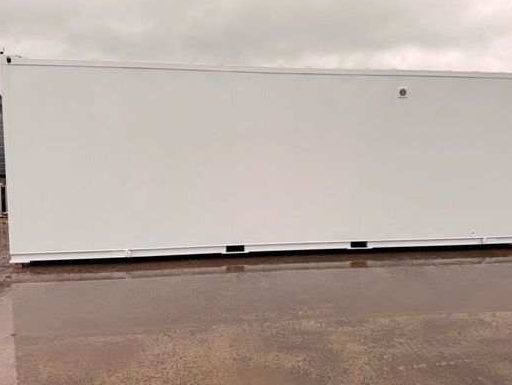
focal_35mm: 28
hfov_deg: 63.3
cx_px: 281
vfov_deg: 49.7
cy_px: 179
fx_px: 414
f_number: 1.78
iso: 80
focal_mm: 6.76
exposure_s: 1/297
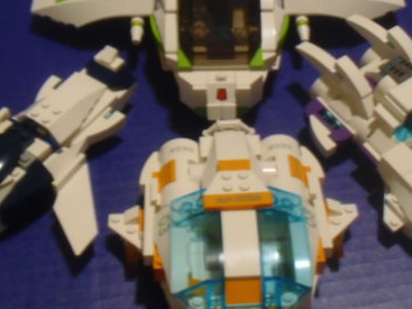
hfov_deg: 28.5
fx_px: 809
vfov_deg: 21.5
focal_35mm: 68
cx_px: 239
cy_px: 112
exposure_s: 1/4
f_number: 3.1
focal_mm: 6.51
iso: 400
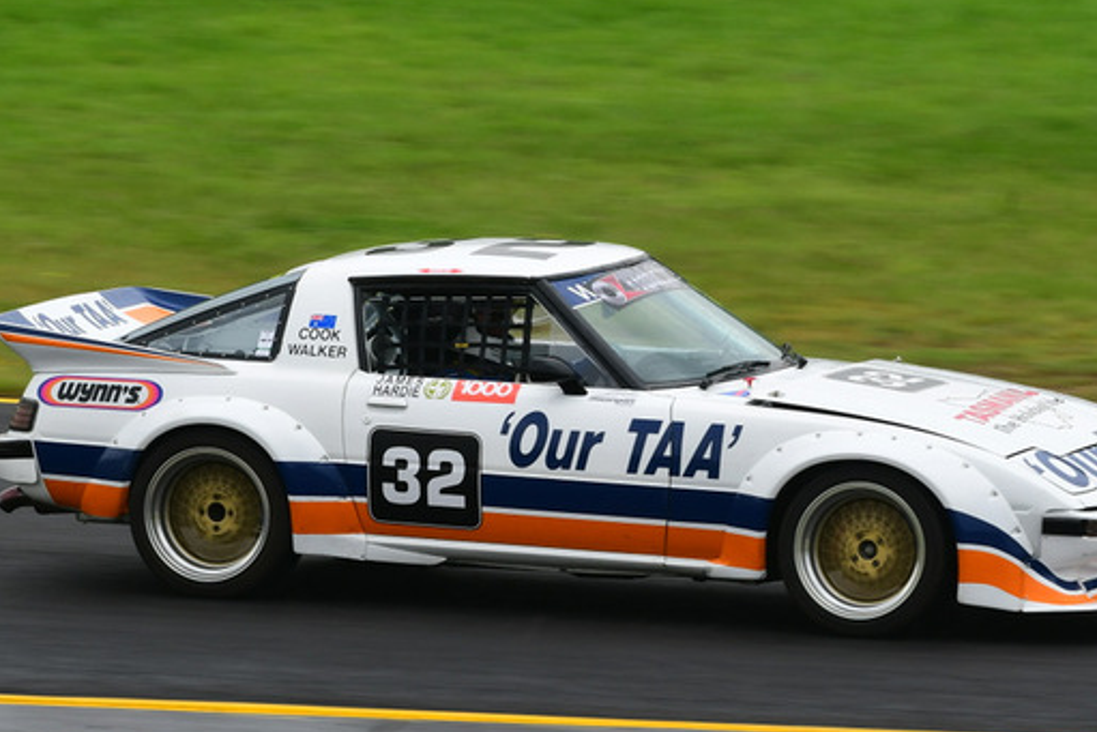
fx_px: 14325
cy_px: 234
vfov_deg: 2.9
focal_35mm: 470
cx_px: 565
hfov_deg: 4.4
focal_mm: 200
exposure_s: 1/250
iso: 320
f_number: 11
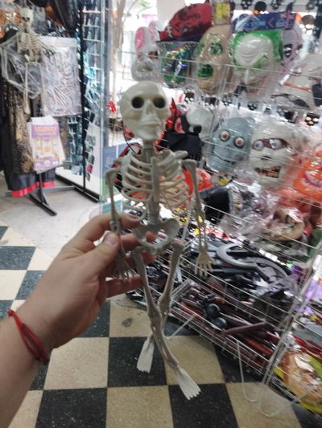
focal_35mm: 24
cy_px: 214
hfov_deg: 56.8
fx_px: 298
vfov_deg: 71.6
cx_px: 161
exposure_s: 1/50
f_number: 1.89
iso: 300
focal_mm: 5.89
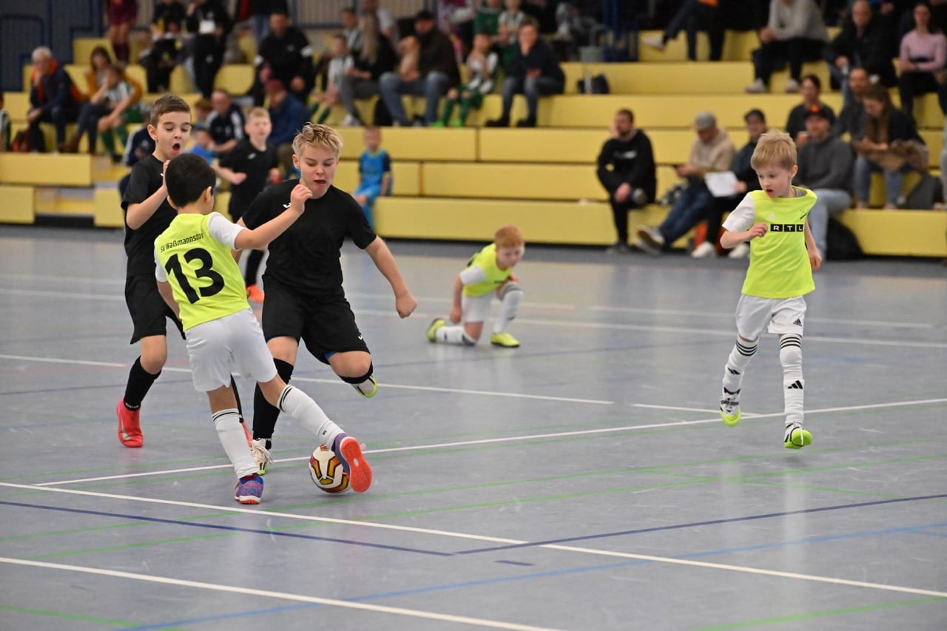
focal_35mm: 140
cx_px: 474
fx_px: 3682
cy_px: 316
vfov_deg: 9.8
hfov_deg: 14.7
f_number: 3.5
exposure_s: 1/1250
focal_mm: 140
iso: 8000
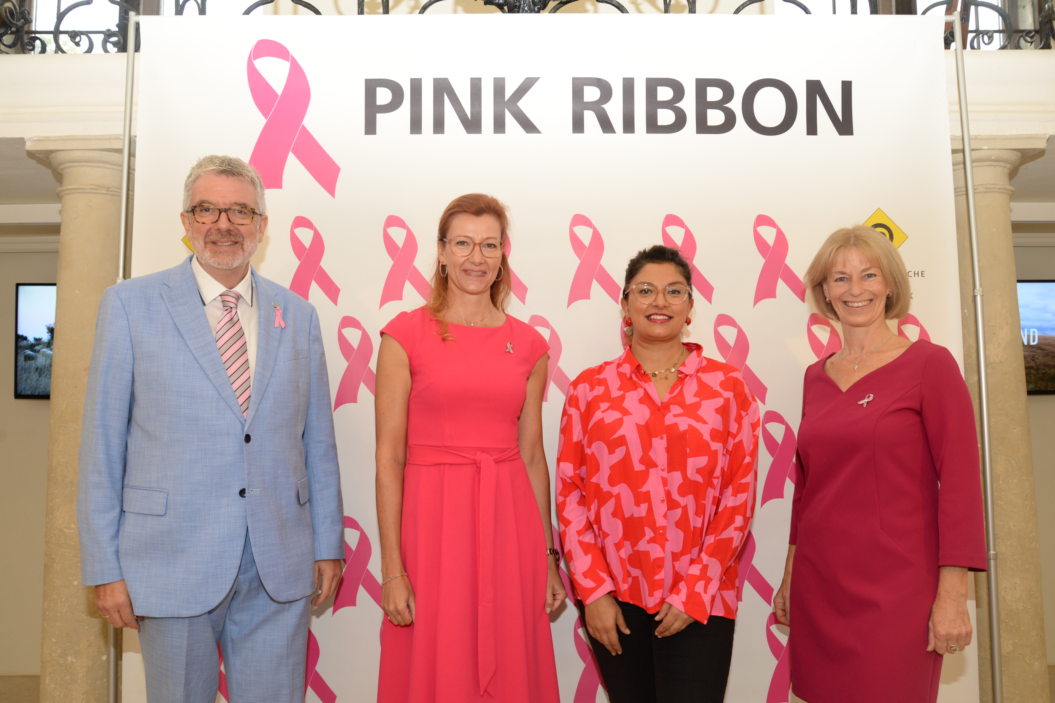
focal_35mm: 26
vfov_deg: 49.6
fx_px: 762
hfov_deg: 69.4
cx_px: 528
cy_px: 352
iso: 800
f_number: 7.1
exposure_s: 1/60
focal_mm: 26
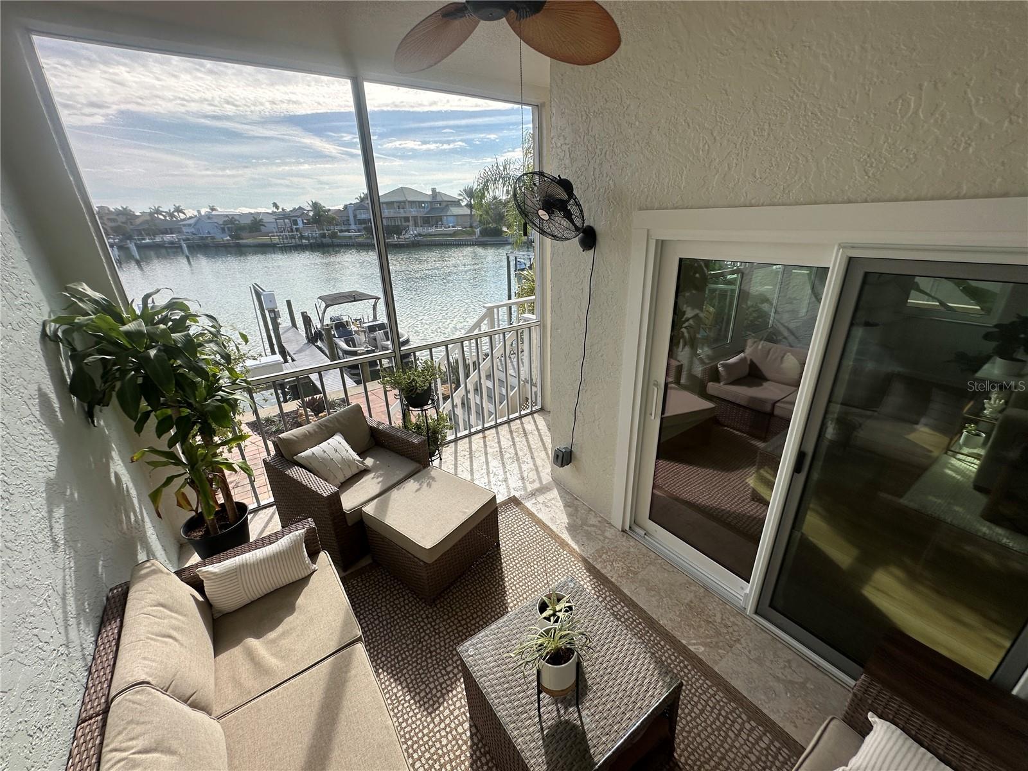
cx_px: 514
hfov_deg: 102.1
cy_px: 386
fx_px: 416
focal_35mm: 14
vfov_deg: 85.7
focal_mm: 2.22
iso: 40
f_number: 2.2
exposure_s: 1/682
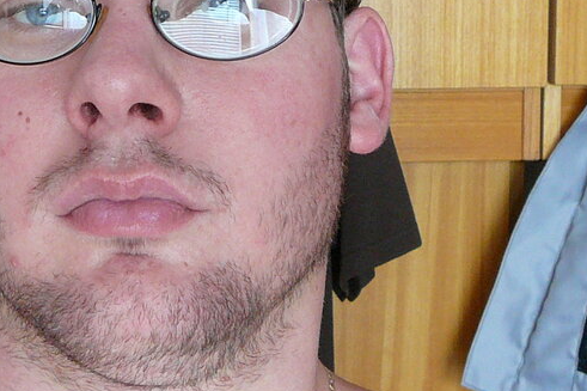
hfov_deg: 22.7
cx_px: 159
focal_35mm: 89
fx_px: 1451
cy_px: 16
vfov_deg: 15.1
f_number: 2.8
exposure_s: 1/15
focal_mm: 5.2
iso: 200
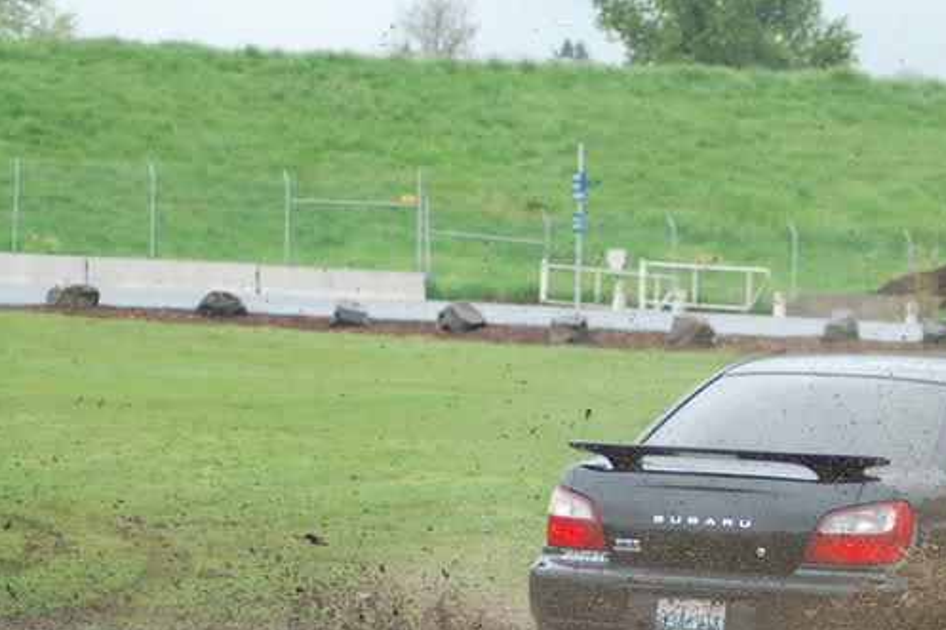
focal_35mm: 169
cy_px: 443
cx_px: 756
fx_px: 4439
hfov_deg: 12.1
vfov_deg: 8.1
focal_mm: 70
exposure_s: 1/640
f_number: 4
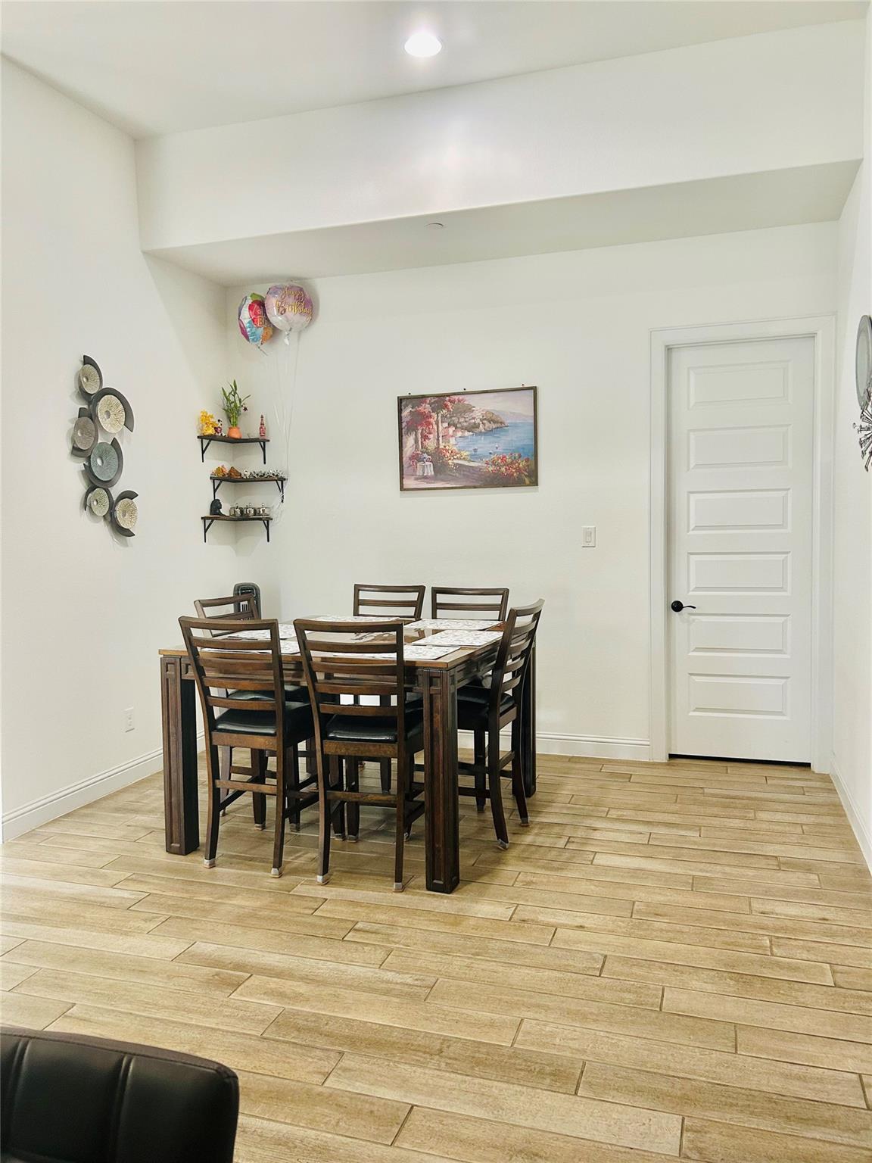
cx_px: 436
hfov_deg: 53.1
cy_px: 582
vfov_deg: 67.3
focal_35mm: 26
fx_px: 873
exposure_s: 1/60
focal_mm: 5.7
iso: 125
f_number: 1.5
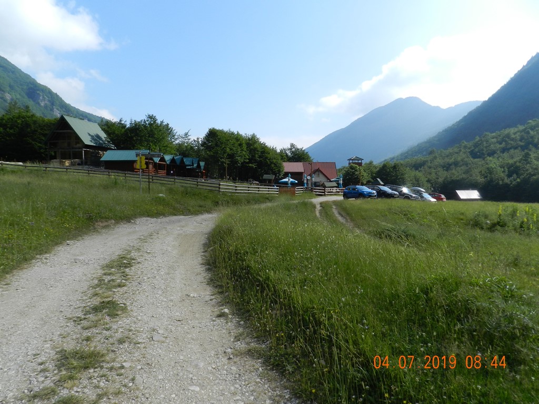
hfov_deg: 73.9
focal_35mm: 23
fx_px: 358
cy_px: 202
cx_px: 270
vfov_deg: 58.9
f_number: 4
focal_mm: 4
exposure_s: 1/800
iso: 160
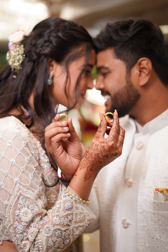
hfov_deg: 27.0
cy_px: 126
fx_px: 350
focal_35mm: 50
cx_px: 84
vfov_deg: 39.6
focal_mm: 50
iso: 250
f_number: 1.8
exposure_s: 1/160
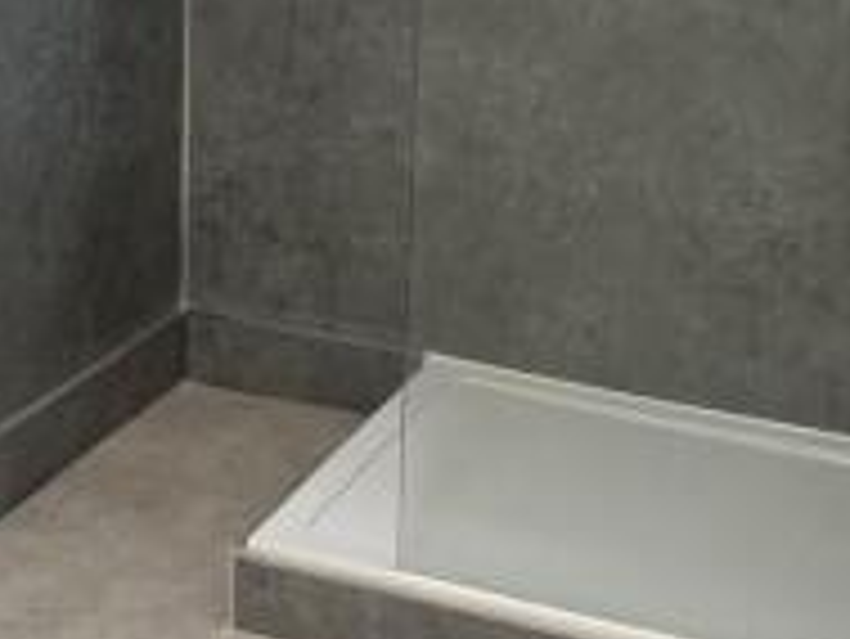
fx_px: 1966
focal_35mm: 80
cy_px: 38
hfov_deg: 24.3
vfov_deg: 18.1
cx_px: 295
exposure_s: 1/100
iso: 125
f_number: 1.6
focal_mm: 4.2
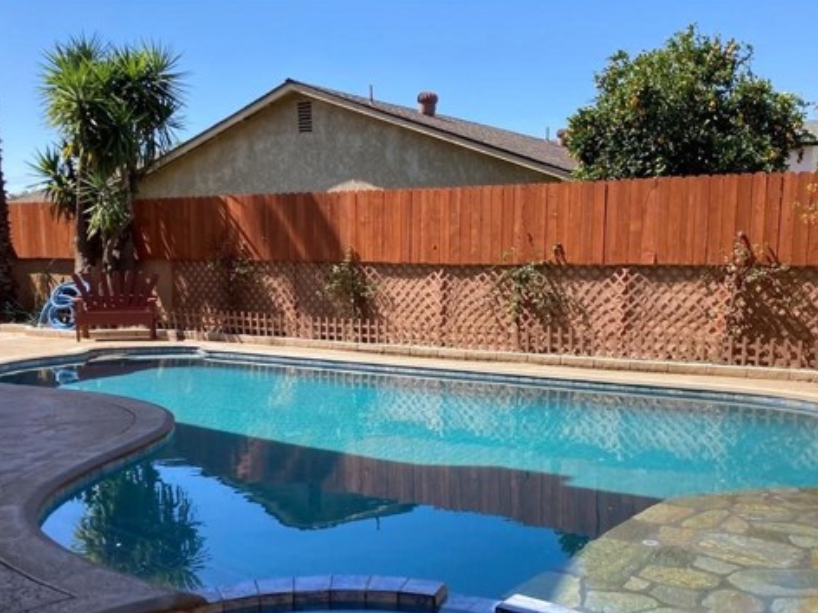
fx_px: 898
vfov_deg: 37.3
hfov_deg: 48.9
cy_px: 407
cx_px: 452
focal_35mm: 38
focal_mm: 3.99
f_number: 1.8
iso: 20
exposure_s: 1/1056
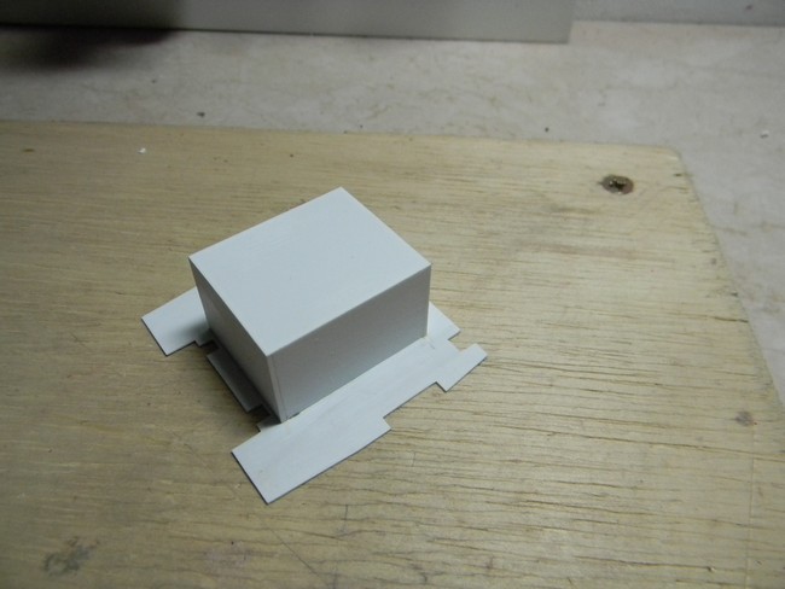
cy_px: 294
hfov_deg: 63.4
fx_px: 635
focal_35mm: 28
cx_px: 392
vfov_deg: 49.8
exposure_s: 1/90.1
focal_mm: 5
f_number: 3.5
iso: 400
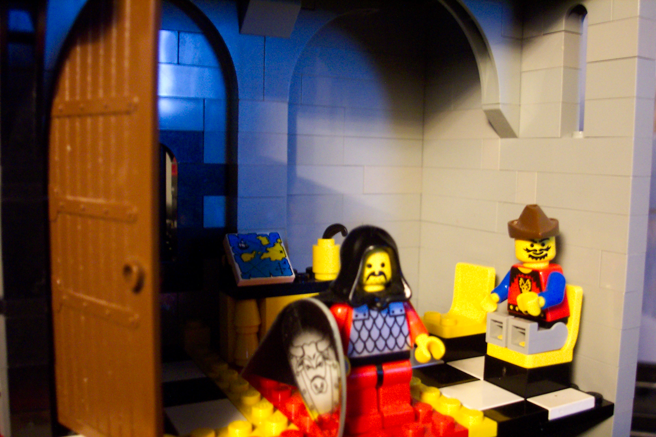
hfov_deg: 54.4
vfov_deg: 37.9
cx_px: 328
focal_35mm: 35
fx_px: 638
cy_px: 218
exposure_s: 1/10
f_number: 2.8
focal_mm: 7.5
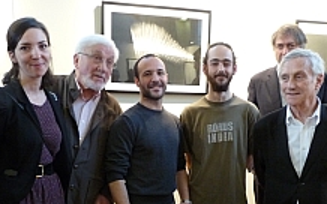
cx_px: 172
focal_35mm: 46
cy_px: 175
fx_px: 410
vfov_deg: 27.2
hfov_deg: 43.5
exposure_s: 1/25
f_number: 2.8
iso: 400
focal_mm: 4.8
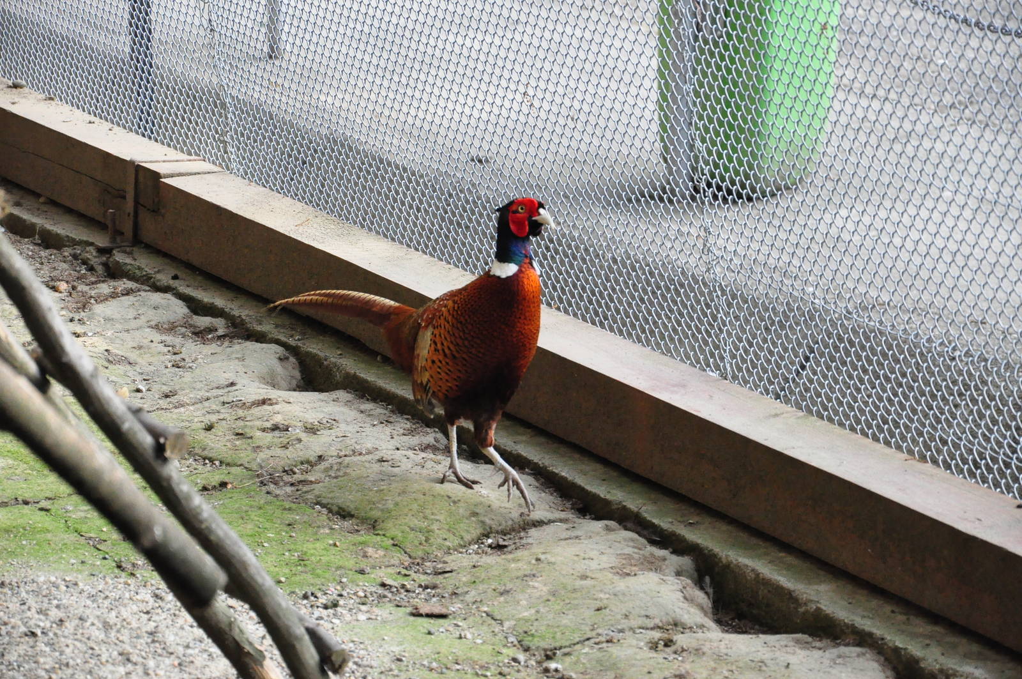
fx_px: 4466
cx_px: 511
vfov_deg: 8.7
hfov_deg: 13.1
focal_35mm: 158
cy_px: 340
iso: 3200
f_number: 8
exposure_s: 1/1000
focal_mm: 105
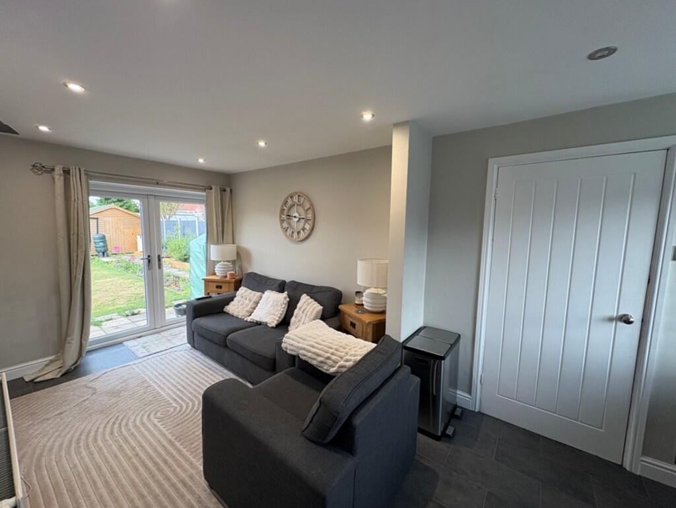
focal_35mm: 14
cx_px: 338
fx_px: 274
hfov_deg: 102.0
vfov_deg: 85.7
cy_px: 254
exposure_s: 1/99
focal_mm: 2.22
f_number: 2.2
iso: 125
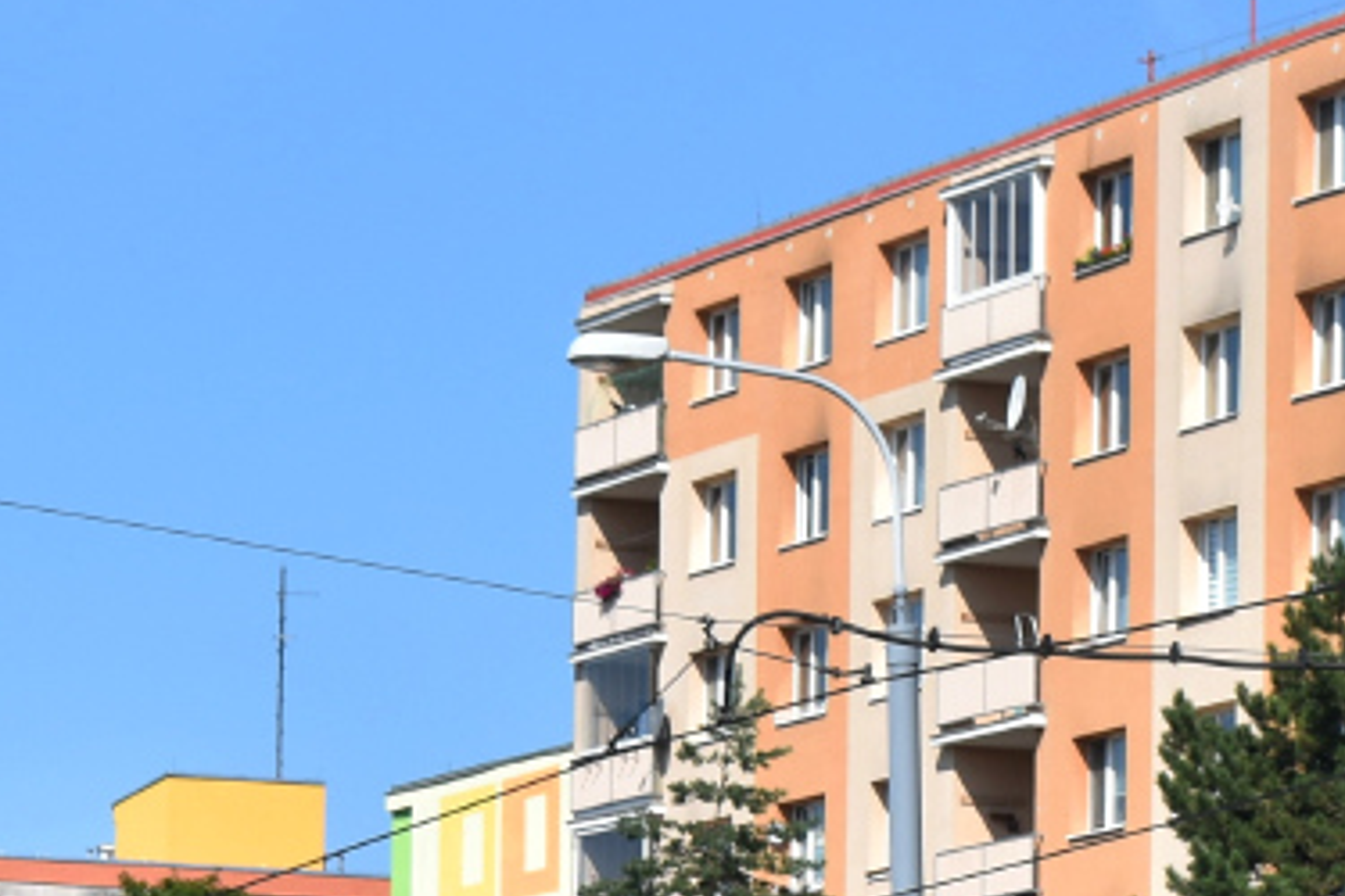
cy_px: 1213
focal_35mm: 239
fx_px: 8929
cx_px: 868
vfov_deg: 5.7
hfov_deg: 8.6
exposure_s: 1/400
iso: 200
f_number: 10
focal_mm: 46
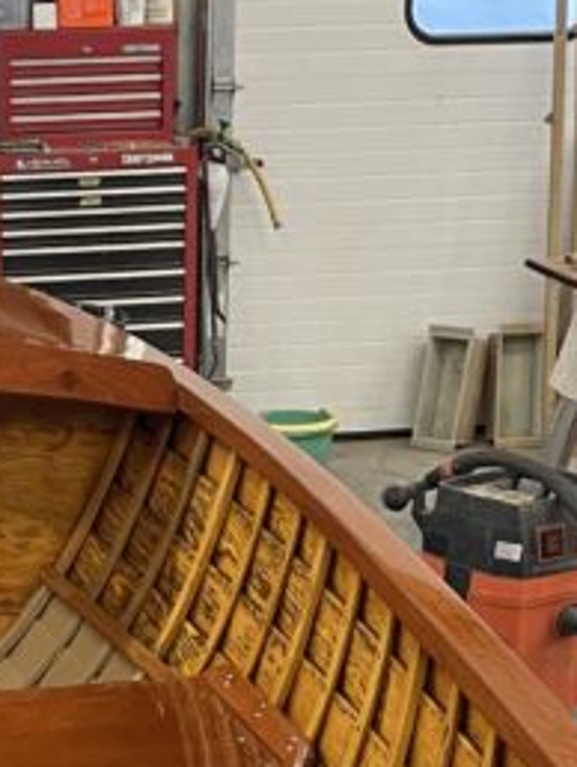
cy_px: 1112
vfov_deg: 17.4
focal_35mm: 103
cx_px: 30
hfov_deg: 14.2
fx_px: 2285
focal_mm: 4.2
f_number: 1.6
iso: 200
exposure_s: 1/60
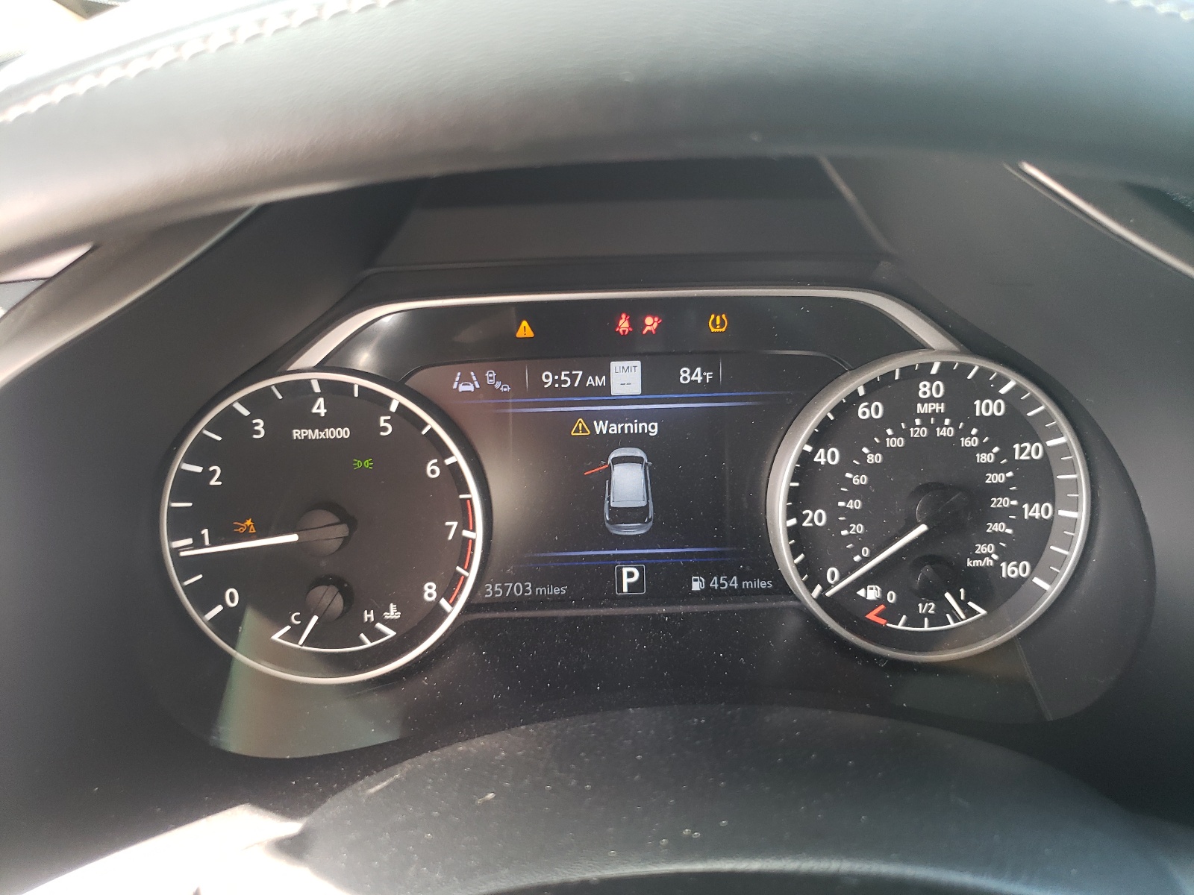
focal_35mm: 26
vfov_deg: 53.1
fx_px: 897
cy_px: 448
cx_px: 597
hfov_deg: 67.3
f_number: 1.5
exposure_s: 1/50
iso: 82
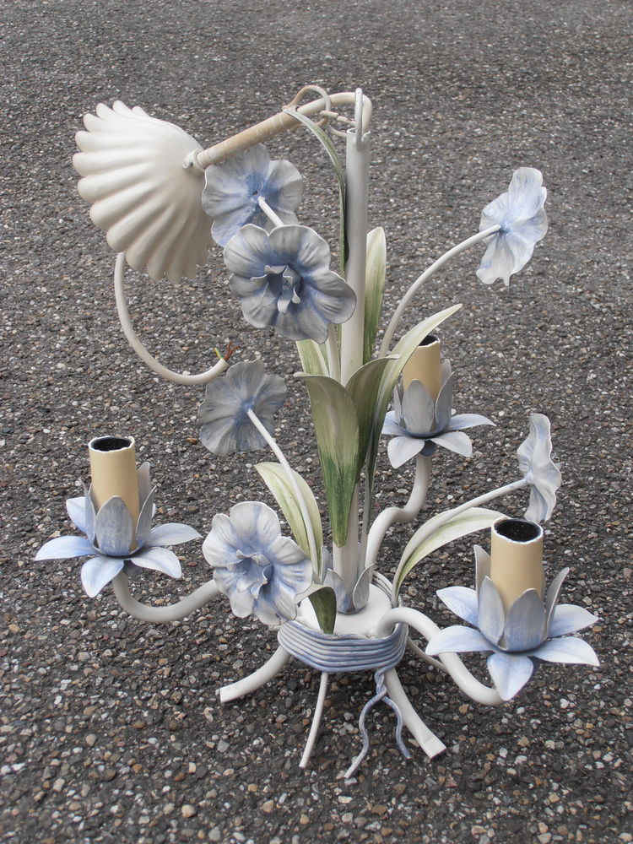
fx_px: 1390
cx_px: 316
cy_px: 422
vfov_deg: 33.8
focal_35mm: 57
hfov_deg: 25.7
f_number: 4.5
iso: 80
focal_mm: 10.04
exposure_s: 1/250
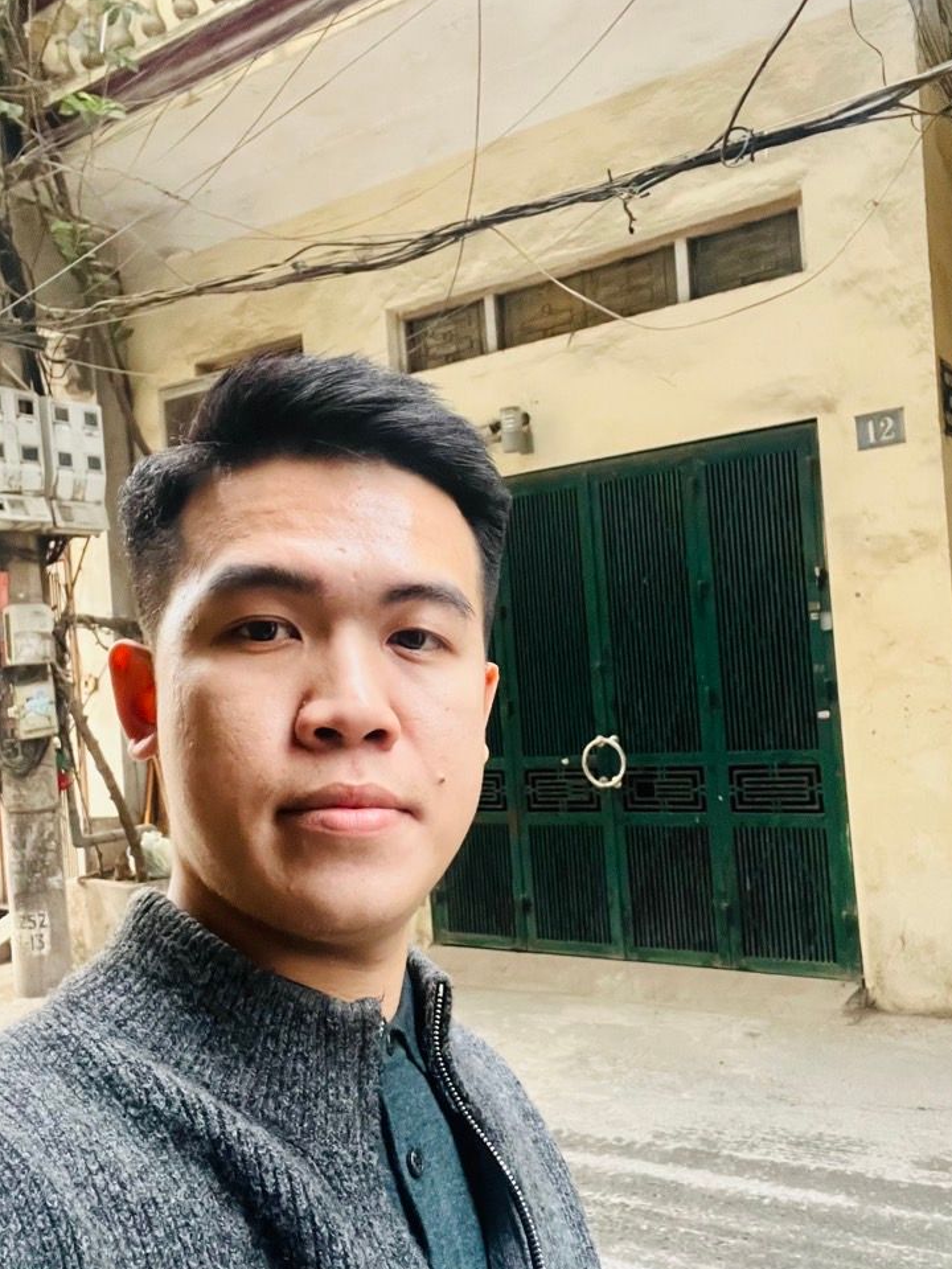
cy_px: 644
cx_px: 485
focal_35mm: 32
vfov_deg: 56.8
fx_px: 1173
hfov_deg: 44.2
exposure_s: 1/39
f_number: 2.2
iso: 400
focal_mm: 2.71
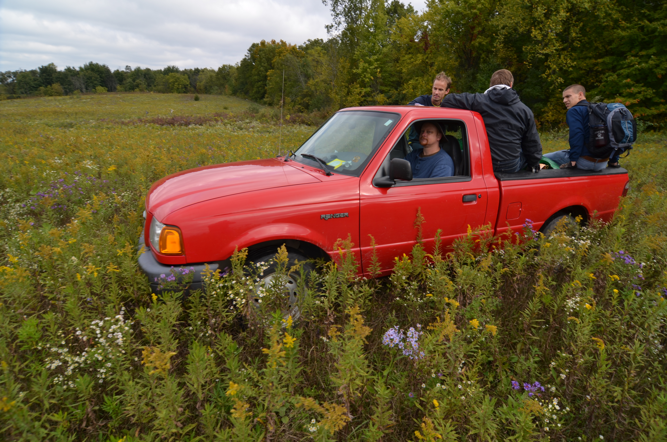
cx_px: 334
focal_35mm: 18
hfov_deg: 90.1
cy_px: 221
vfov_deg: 67.1
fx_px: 333
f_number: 6.3
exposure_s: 1/160
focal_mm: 12
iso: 100
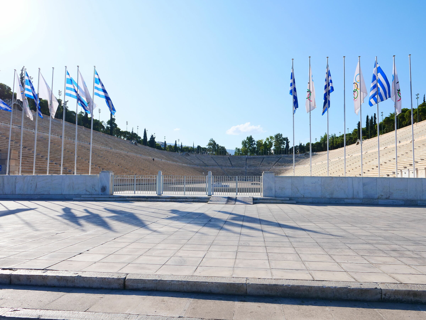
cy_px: 160
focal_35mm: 26
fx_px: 320
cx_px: 213
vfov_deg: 53.1
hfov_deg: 67.3
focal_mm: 13
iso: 200
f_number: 7.1
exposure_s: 1/640
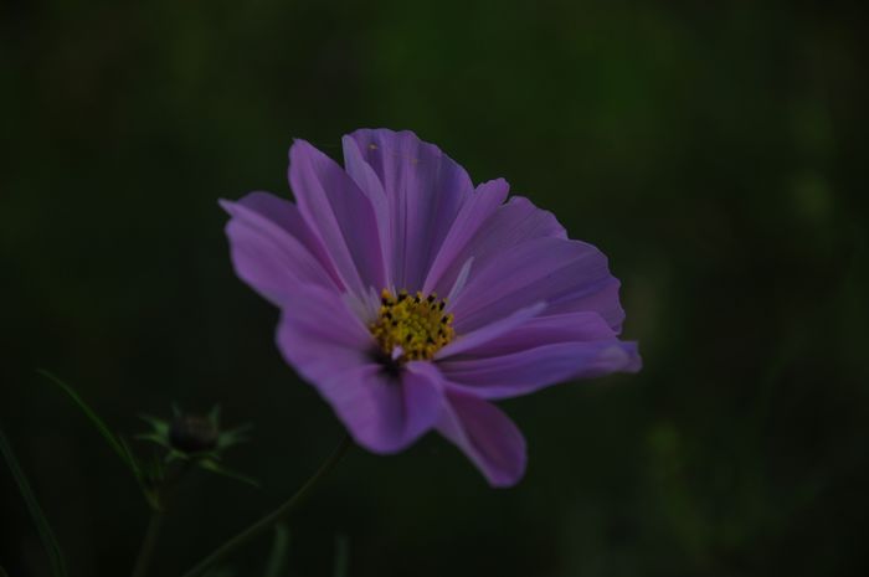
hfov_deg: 13.1
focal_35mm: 158
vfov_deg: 8.7
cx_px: 434
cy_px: 288
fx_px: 3797
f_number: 5.6
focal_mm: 105
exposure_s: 1/320
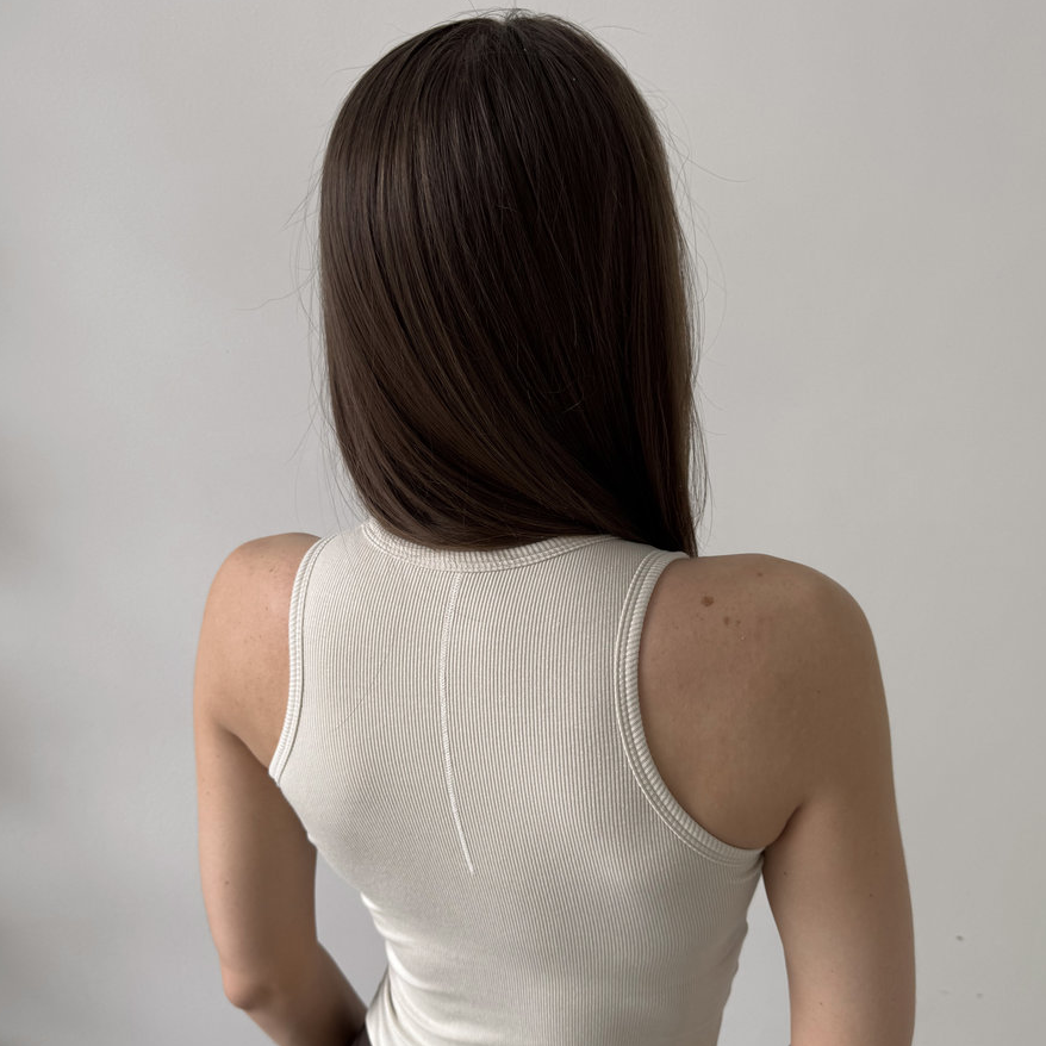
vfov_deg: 55.2
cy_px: 631
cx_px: 529
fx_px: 991
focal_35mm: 29
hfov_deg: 55.6
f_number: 1.78
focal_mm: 6.76
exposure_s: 1/185
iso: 64
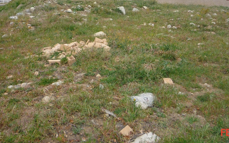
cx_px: 122
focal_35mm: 44
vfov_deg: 28.6
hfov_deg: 45.2
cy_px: 31
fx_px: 275
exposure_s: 1/200
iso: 100
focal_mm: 5.2
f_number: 4
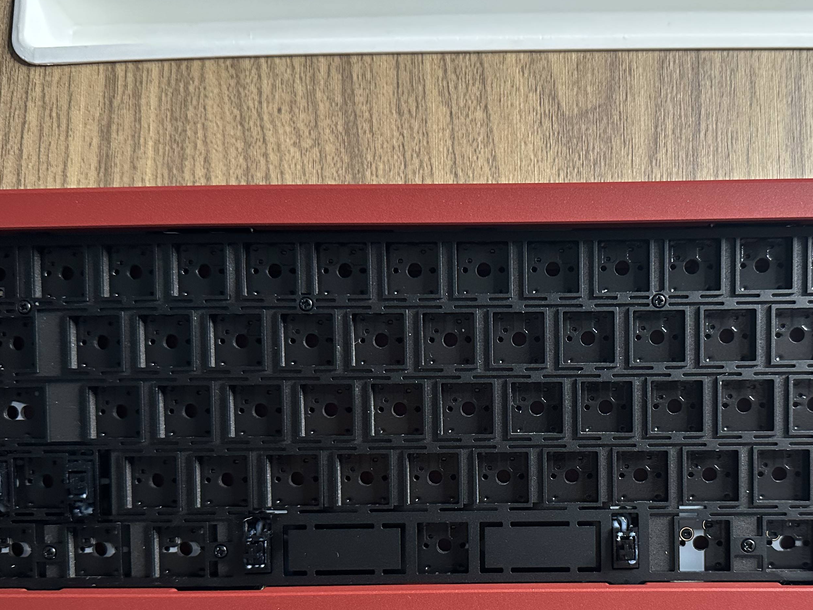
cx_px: 539
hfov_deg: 47.1
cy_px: 418
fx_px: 916
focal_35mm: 39
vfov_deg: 36.4
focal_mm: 6.86
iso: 640
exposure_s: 1/60
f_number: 1.78
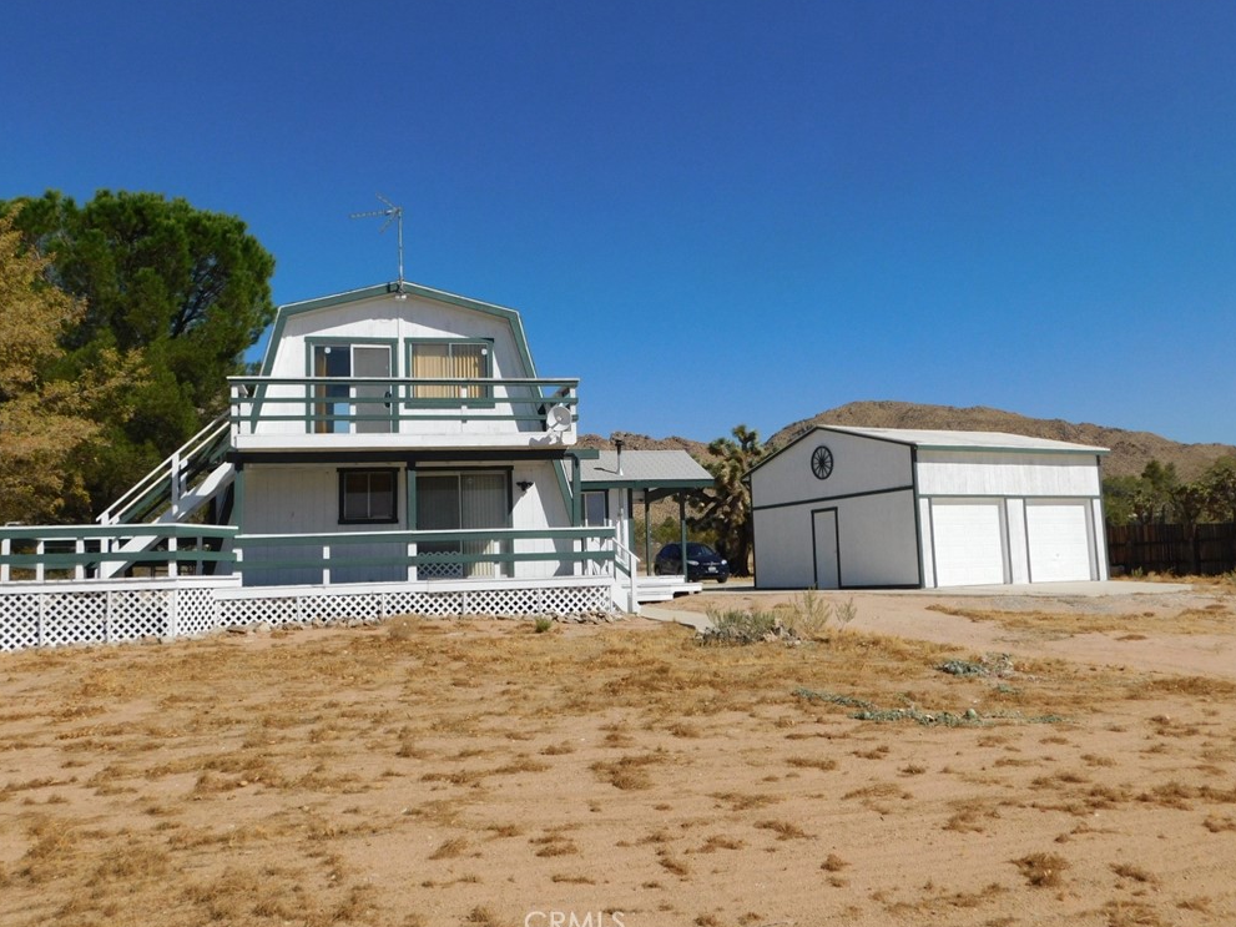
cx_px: 615
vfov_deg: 45.4
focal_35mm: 31
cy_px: 462
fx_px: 1107
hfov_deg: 58.4
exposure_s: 1/800
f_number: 6.4
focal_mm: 5.3
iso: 125
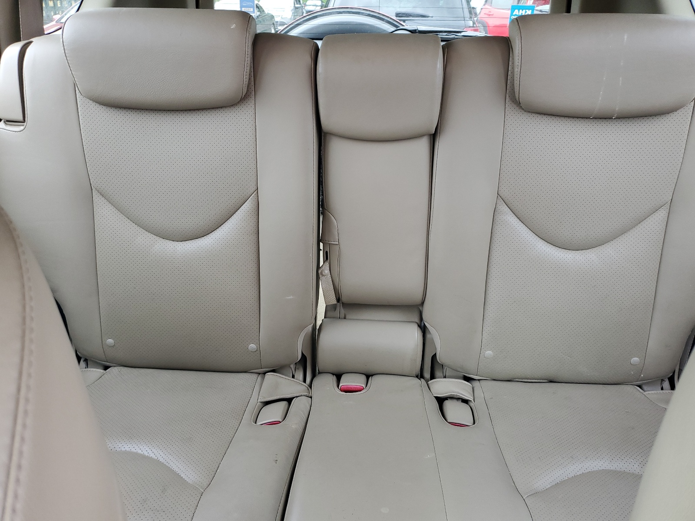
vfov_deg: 53.1
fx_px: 522
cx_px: 348
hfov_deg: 67.3
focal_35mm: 26
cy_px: 260
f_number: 1.5
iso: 72
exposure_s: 1/60.2
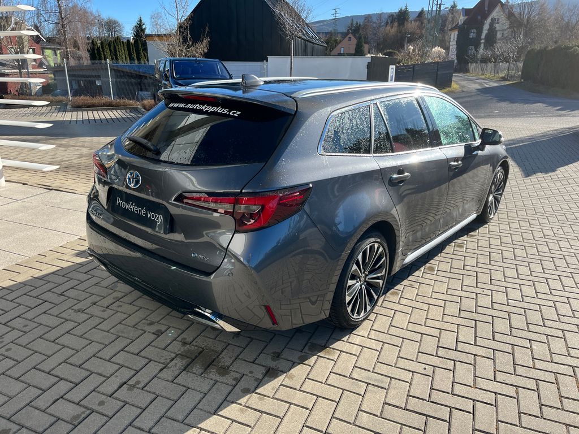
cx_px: 290
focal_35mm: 26
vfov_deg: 53.1
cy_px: 217
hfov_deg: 67.3
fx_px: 435
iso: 50
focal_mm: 5.1
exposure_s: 1/1517
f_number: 1.6
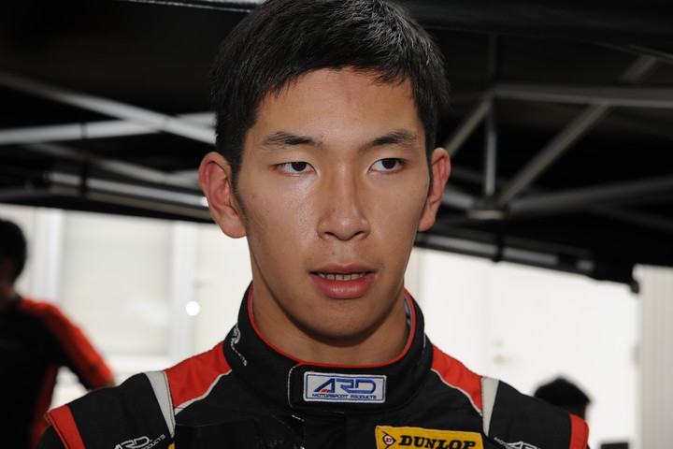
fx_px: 1309
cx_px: 336
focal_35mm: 70
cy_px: 224
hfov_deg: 28.8
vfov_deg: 19.5
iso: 200
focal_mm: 70
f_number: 6.7
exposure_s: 1/180
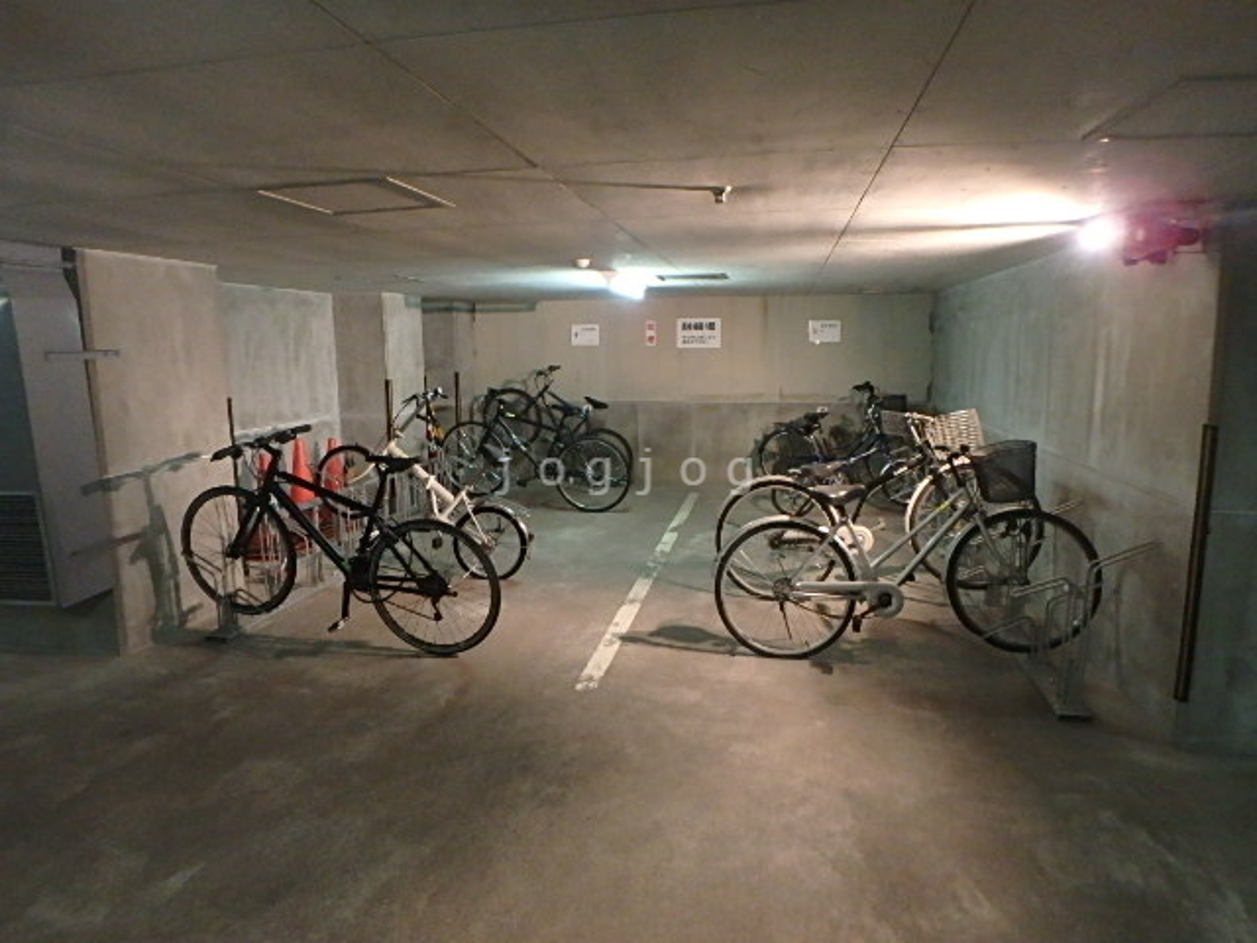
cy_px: 472
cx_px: 628
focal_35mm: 21
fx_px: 763
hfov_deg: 79.0
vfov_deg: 63.4
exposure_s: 1/15
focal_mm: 3.7
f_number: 3.5
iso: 800
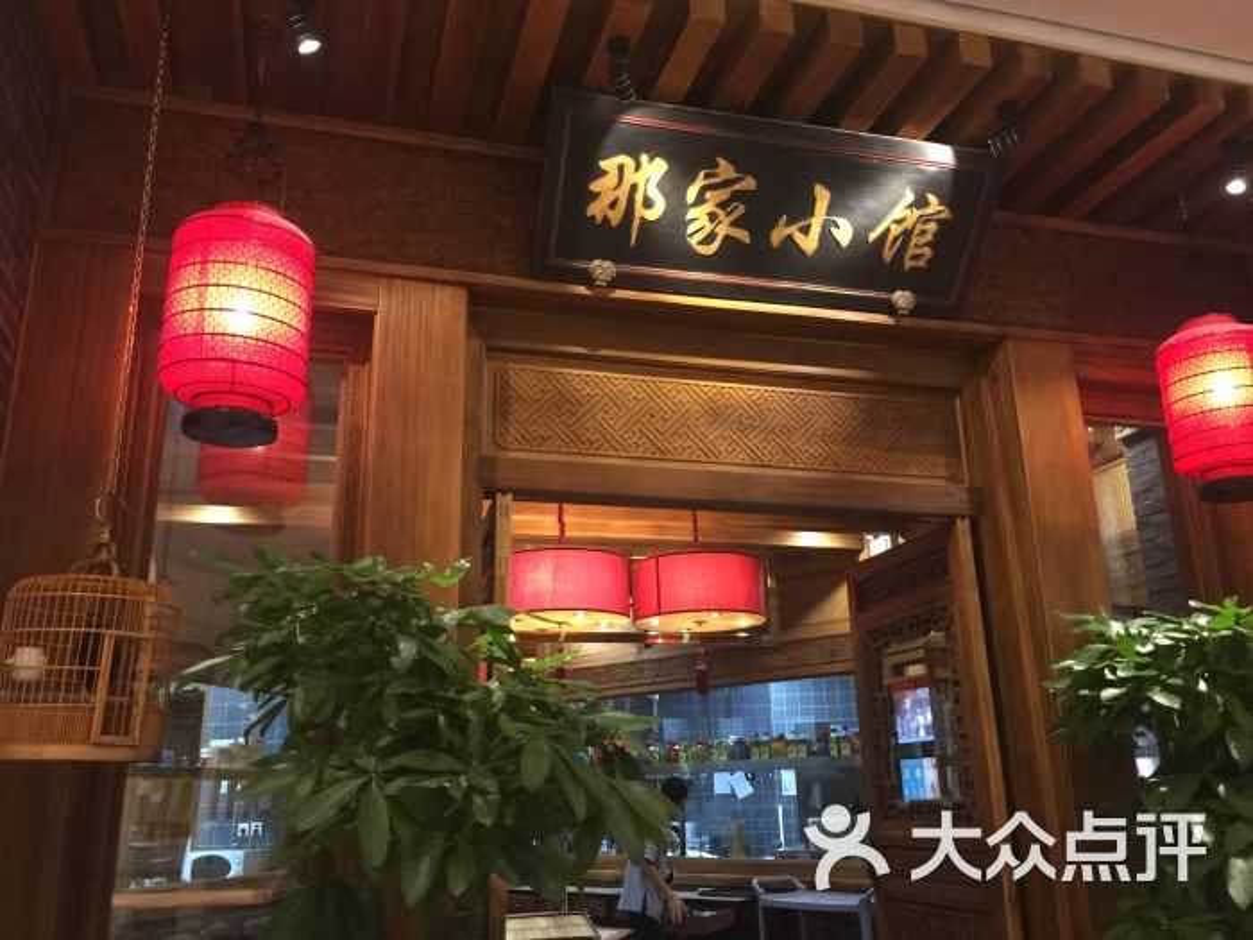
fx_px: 1050
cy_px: 470
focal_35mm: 29
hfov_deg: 61.7
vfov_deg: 48.2
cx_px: 626
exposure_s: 1/10
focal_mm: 4.15
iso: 125
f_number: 2.2
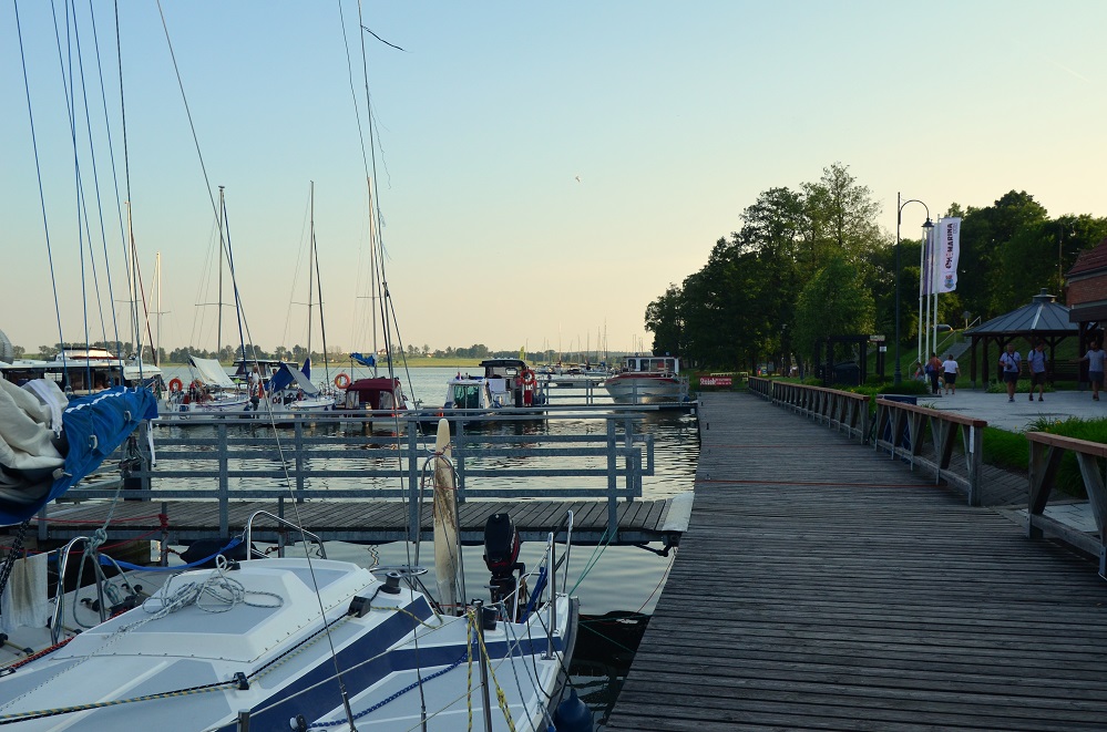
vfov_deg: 36.7
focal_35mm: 36
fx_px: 1104
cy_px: 366
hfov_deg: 53.2
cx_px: 554
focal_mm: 24
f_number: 7.1
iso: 400
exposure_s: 1/500
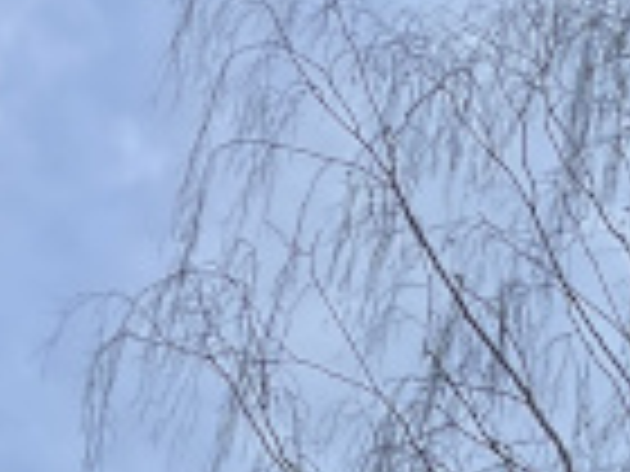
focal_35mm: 194
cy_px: 1398
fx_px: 3531
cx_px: 1058
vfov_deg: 6.9
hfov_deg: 9.8
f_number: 1.6
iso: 32
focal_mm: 4.2
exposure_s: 1/7299
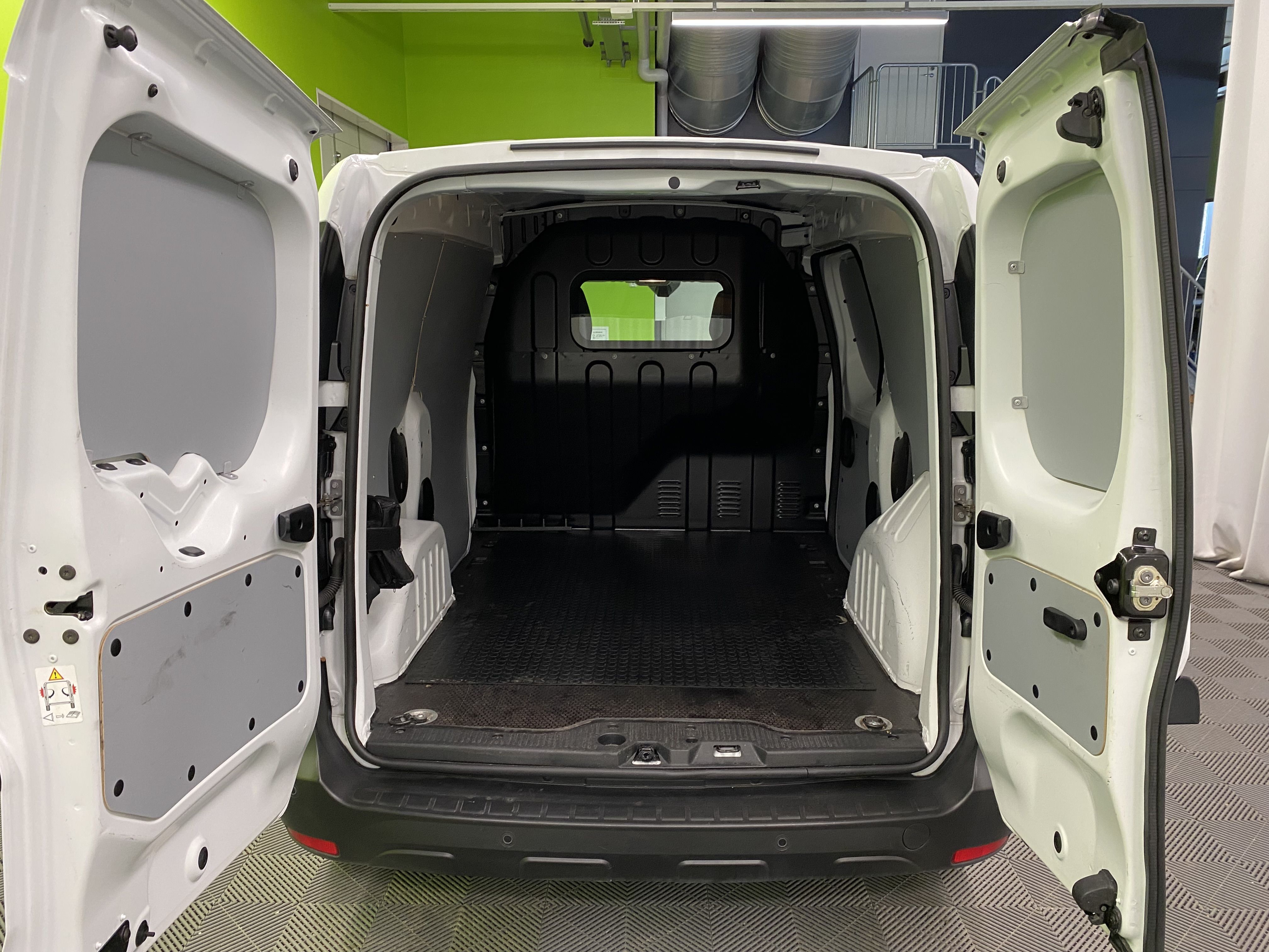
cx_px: 634
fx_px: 953
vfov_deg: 53.1
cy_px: 476
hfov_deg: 67.3
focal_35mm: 26
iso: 125
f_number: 1.8
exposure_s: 1/50
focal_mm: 4.25
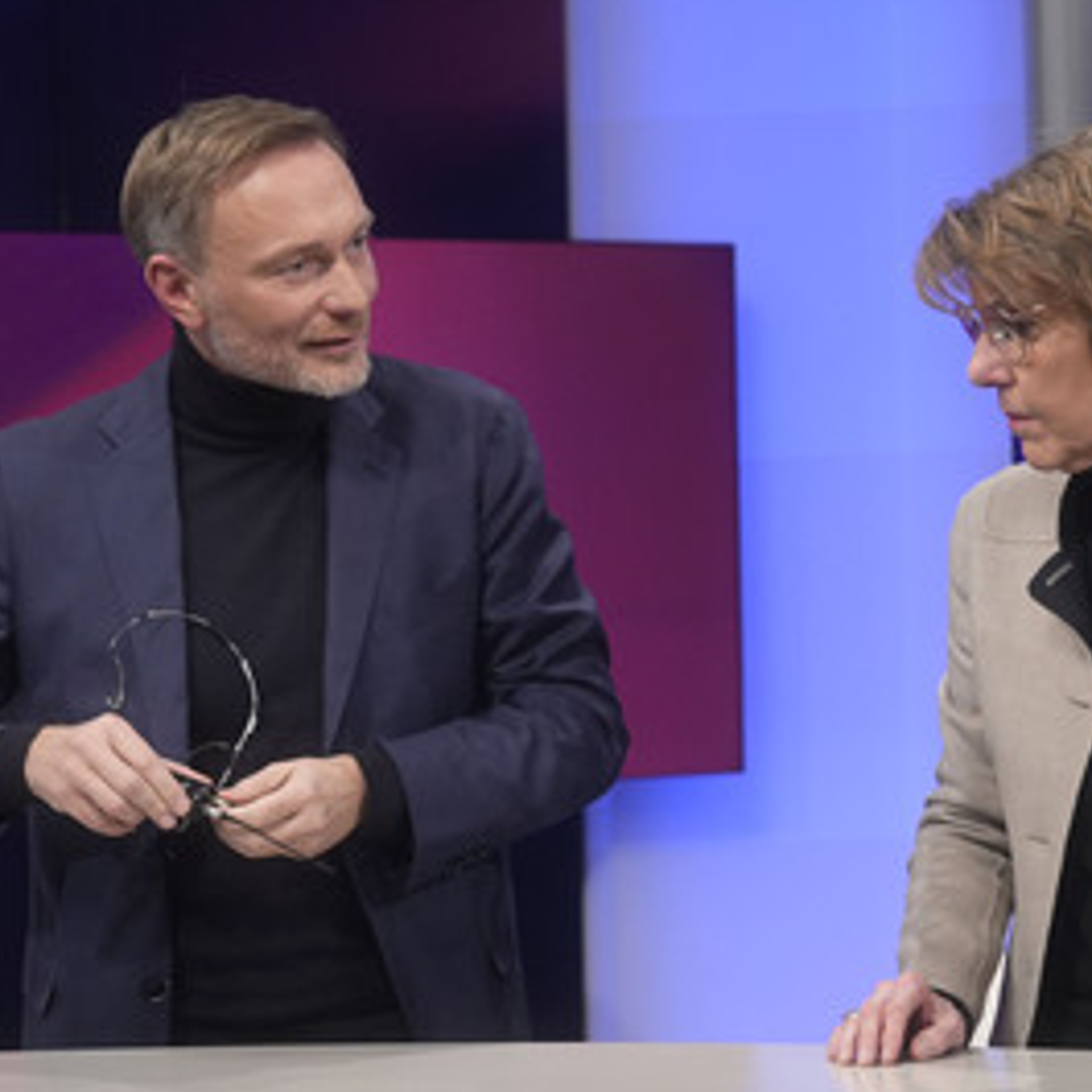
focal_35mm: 65
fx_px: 2320
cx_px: 698
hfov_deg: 26.4
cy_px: 589
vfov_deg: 26.5
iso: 640
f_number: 2.2
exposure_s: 1/320
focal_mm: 30
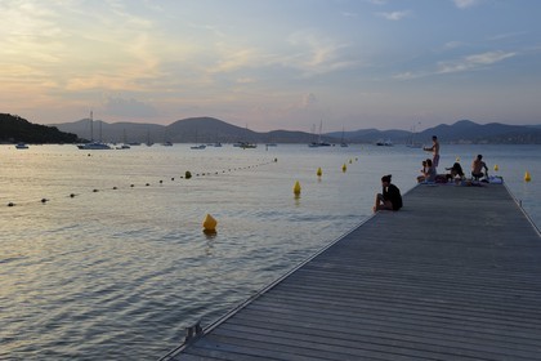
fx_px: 541
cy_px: 180
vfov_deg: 36.9
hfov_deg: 53.1
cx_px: 270
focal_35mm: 36
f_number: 9
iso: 200
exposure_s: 1/200
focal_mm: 36
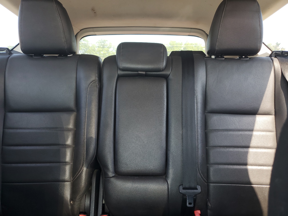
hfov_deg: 67.3
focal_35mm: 26
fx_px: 216
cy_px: 108
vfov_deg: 53.1
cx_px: 144
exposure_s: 1/60.2
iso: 51
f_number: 1.5
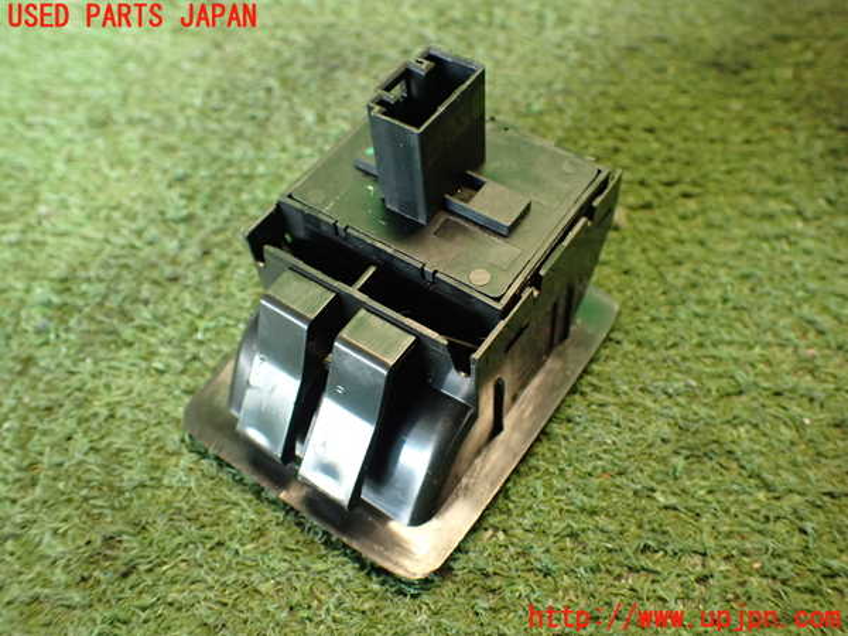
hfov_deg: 56.8
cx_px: 424
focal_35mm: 32
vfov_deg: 44.2
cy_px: 318
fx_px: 784
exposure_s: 1/30
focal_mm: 5.79
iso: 500
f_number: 2.4
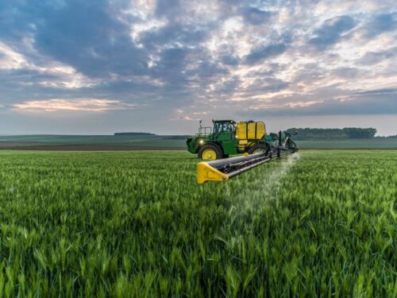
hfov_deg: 76.4
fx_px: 252
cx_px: 198
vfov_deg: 61.1
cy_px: 149
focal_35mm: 22
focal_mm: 28
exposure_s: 1/160
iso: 400
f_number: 5.6
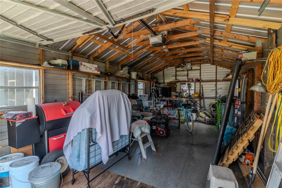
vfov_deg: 70.4
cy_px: 94
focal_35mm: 17
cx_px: 141
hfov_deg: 93.3
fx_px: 133
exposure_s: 1/40
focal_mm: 17
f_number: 8
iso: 100
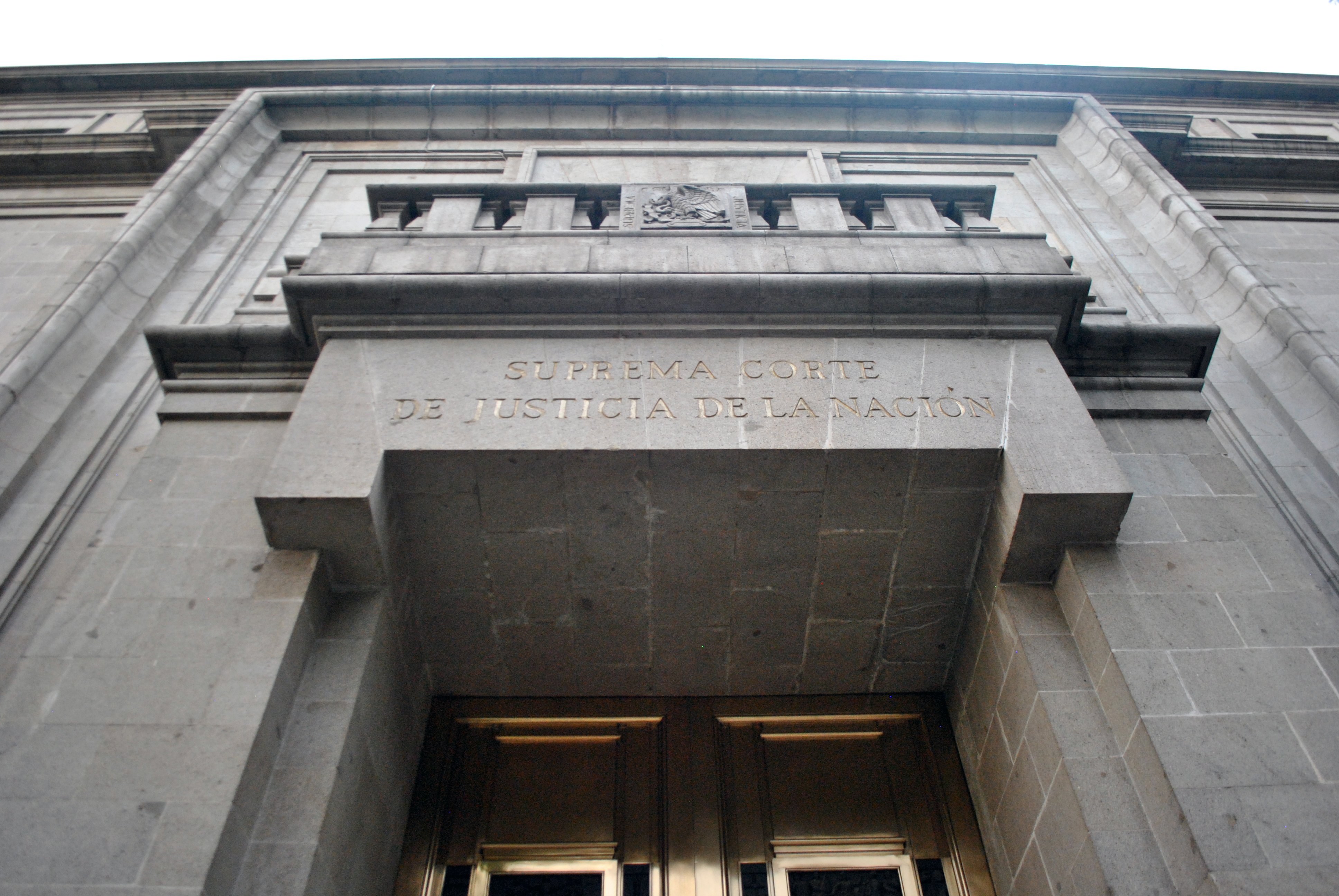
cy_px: 448
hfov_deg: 67.3
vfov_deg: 48.0
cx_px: 670
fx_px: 1005
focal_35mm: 27
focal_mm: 18
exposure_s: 1/30
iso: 900
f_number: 3.5
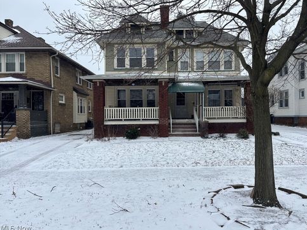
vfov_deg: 51.4
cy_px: 114
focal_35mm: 27
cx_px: 158
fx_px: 240
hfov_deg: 65.3
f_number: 1.6
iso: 50
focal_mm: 5.96
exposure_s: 1/1567
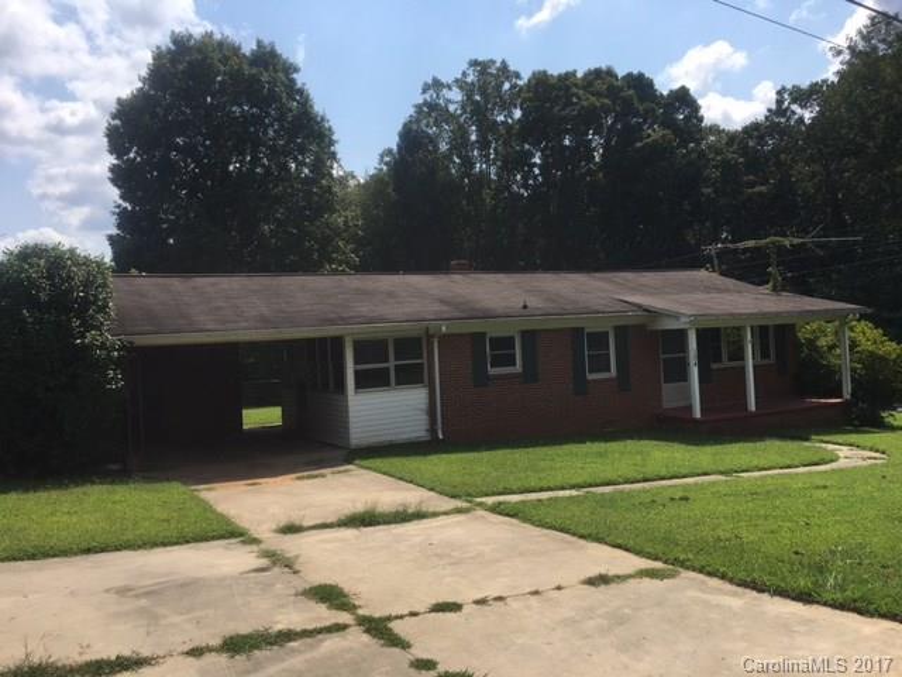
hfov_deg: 61.7
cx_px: 451
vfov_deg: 48.2
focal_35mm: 29
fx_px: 756
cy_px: 338
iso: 25
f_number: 2.2
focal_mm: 4.15
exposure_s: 1/1923
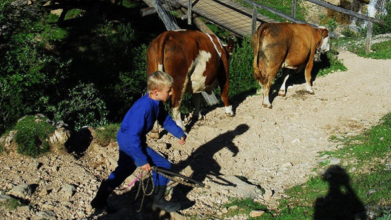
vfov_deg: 23.0
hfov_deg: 39.7
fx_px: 539
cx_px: 228
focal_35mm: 52
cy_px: 75
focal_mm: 26
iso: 100
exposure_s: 1/250
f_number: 8
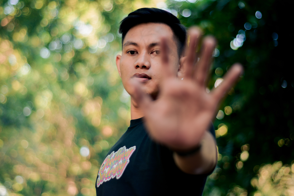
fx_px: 612
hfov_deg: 27.0
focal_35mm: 75
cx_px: 147
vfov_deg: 18.2
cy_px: 98
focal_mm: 50
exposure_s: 1/160
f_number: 1.8
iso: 100
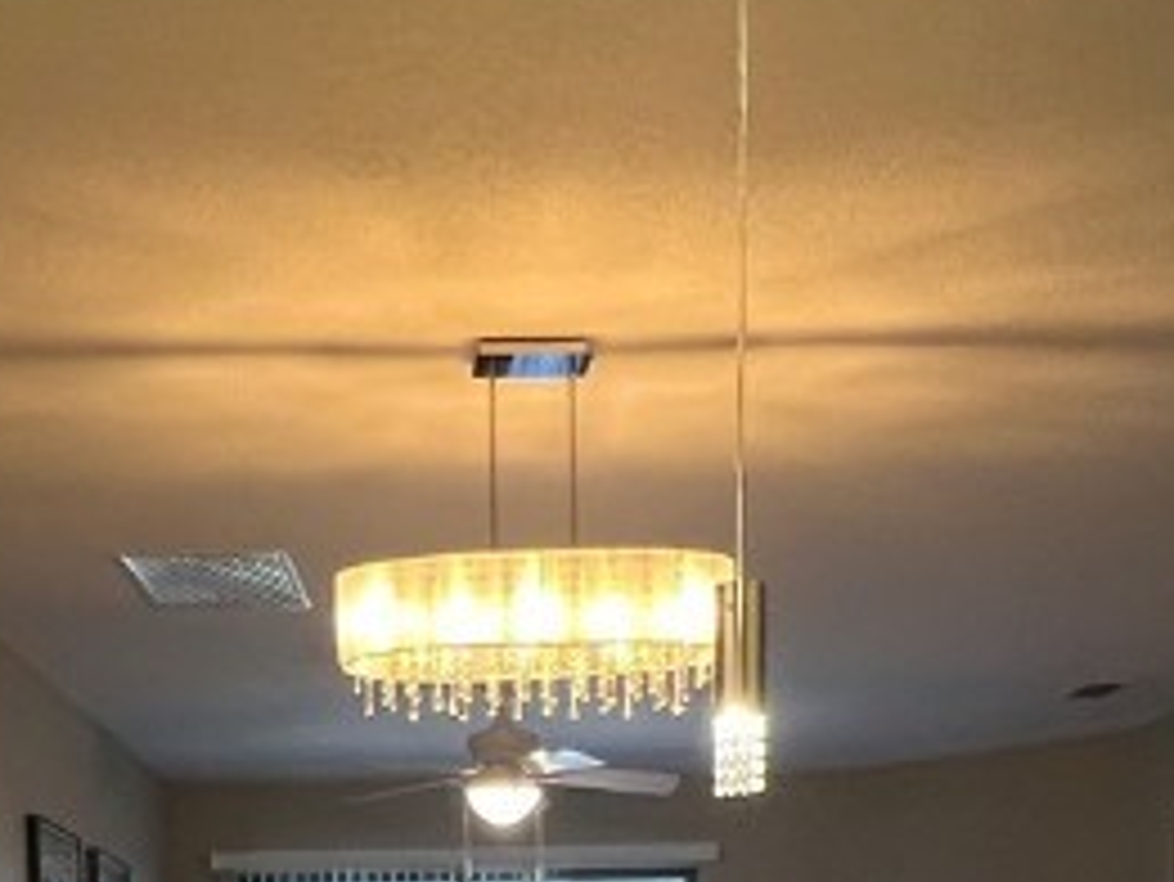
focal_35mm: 51
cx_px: 436
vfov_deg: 23.3
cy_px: 1300
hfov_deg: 37.2
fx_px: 1730
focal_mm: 1.57
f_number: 1.8
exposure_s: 1/60
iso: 250
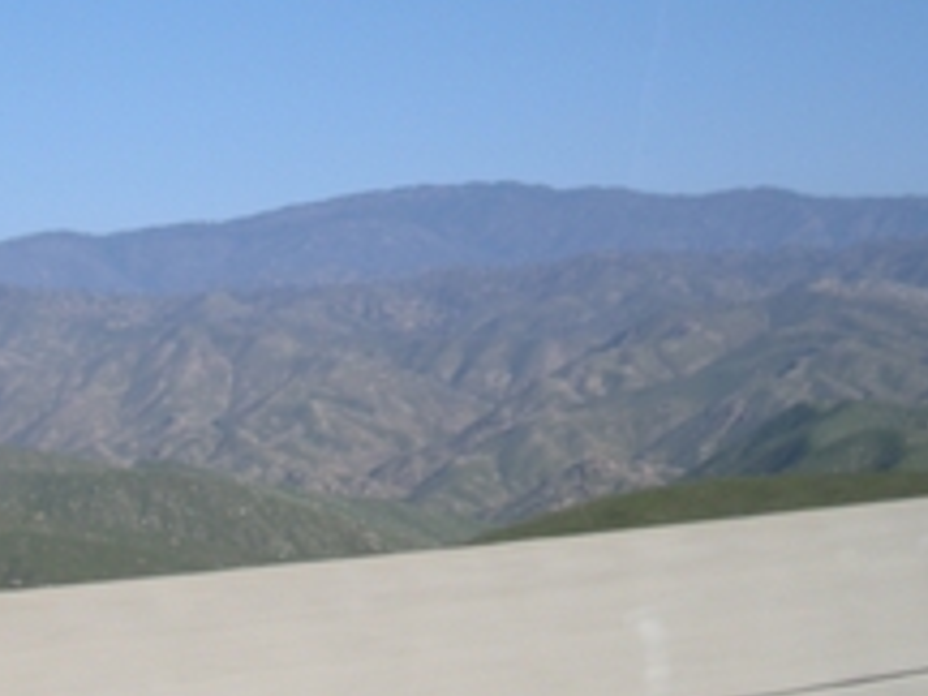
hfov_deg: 19.0
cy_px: 180
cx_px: 258
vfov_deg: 14.3
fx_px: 2761
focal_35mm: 103
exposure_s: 1/300
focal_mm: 7.9
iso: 64
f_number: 2.8
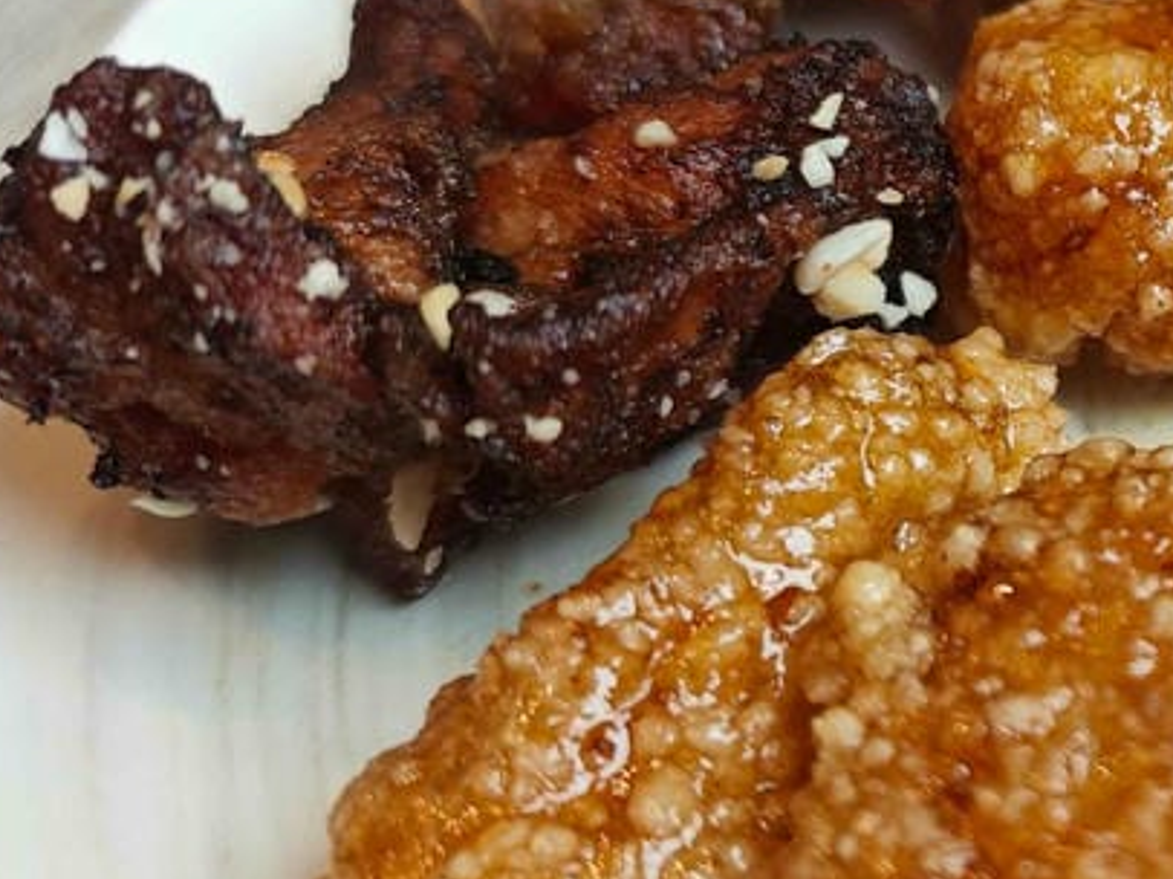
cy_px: 338
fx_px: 2303
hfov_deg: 25.9
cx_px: 1367
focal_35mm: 68
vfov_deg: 21.6
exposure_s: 1/600
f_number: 2
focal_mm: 8.72
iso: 640
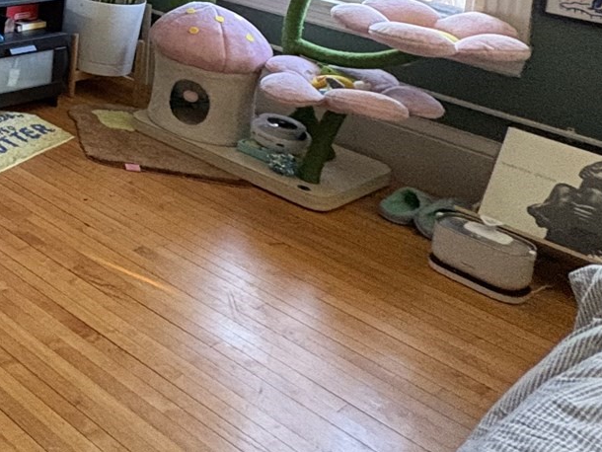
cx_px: -287
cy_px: -160
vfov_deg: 25.7
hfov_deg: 28.0
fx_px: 818
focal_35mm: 47
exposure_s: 1/60
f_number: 2.2
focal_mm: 2.22
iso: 500
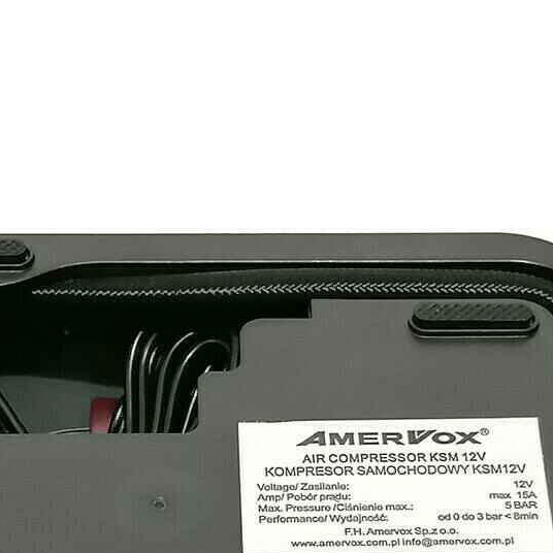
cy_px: 591
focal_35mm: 133
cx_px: 230
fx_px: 2404
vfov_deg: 12.9
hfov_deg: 13.1
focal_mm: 4.75
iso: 160
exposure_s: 1/50
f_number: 1.8
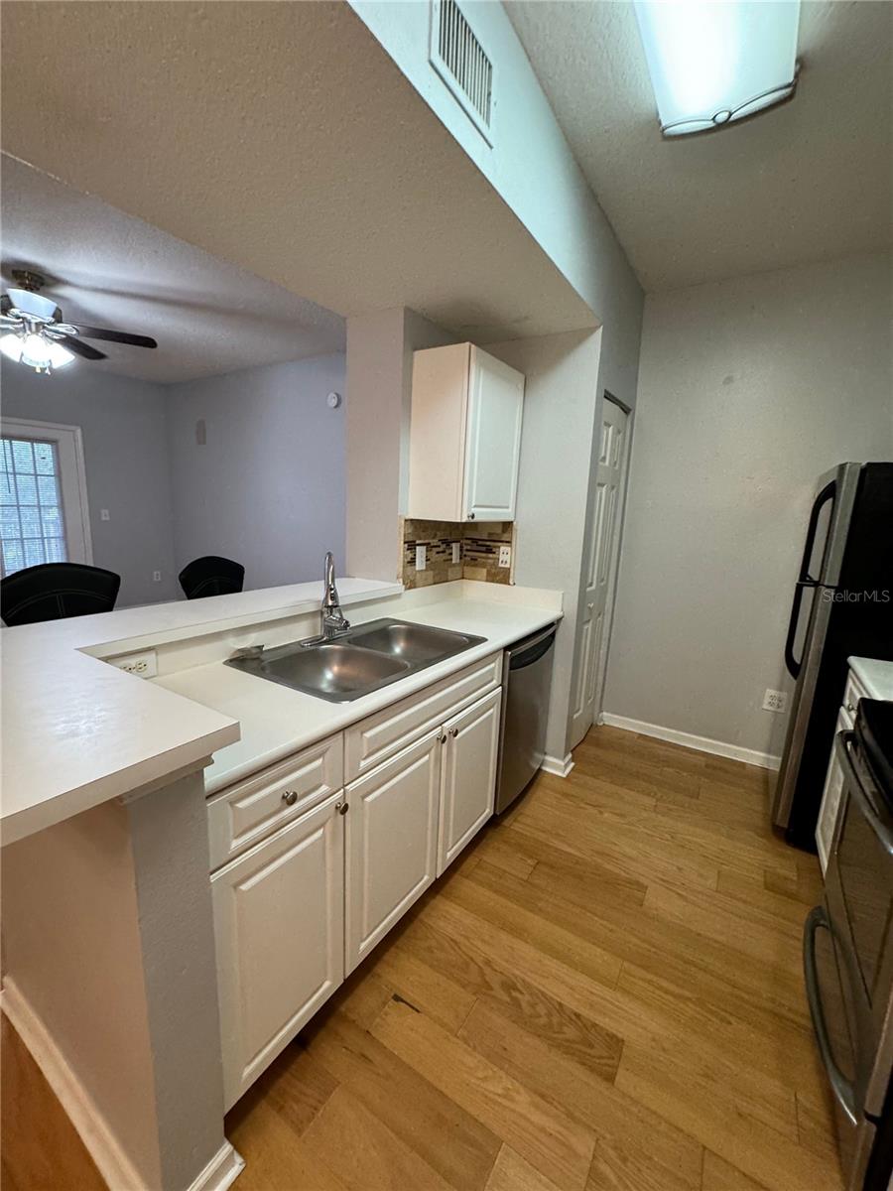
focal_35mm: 14
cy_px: 596
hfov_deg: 85.7
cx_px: 446
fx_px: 482
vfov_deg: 102.1
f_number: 2.2
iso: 200
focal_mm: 2.22
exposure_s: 1/60
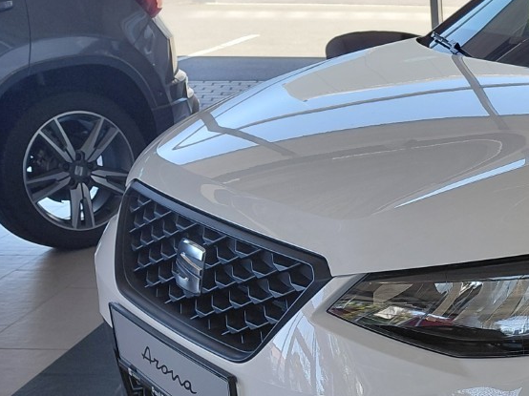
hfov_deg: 26.4
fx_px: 993
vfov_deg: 22.3
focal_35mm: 65
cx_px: 639
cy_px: 308
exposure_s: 1/136
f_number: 1.8
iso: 50
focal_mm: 4.69
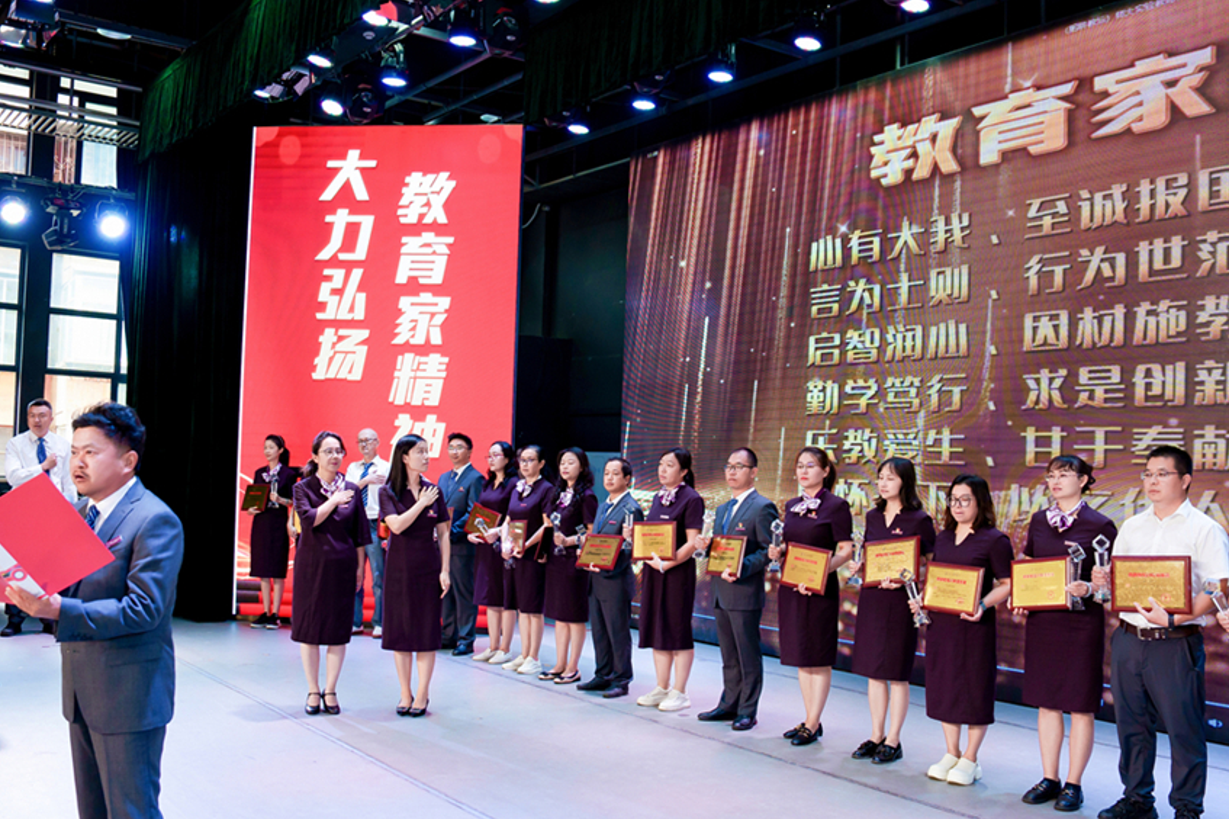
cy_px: 449
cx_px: 630
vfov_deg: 38.8
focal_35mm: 34
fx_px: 1160
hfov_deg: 55.8
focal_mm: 24
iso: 400
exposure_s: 1/125
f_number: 4
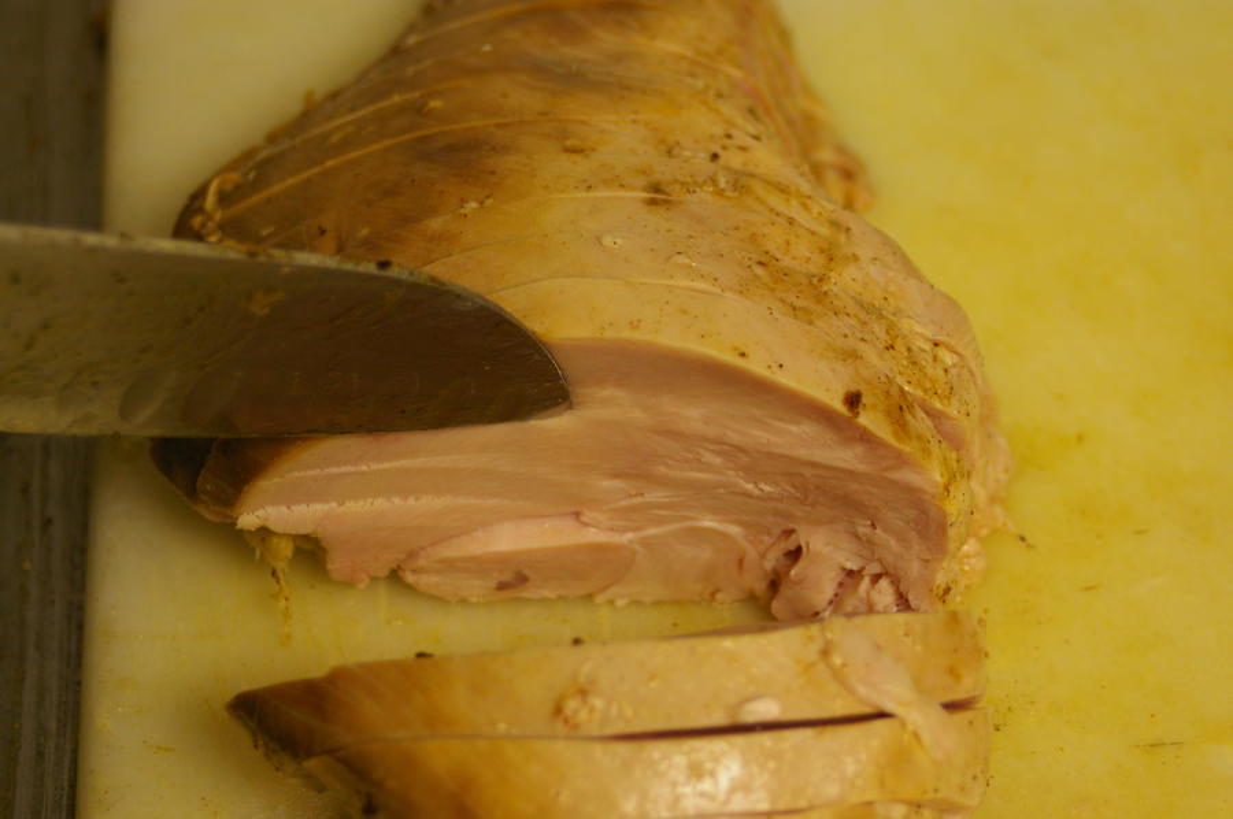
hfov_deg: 17.1
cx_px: 616
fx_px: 4105
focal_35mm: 120
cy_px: 410
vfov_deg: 11.4
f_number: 5.6
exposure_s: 1/30
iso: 800
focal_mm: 80
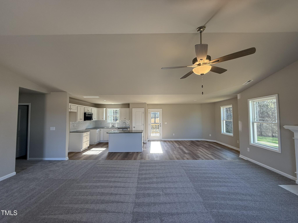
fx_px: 121
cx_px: 149
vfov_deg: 85.7
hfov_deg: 102.1
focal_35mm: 14
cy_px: 112
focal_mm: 2.22
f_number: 2.2
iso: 64
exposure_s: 1/151
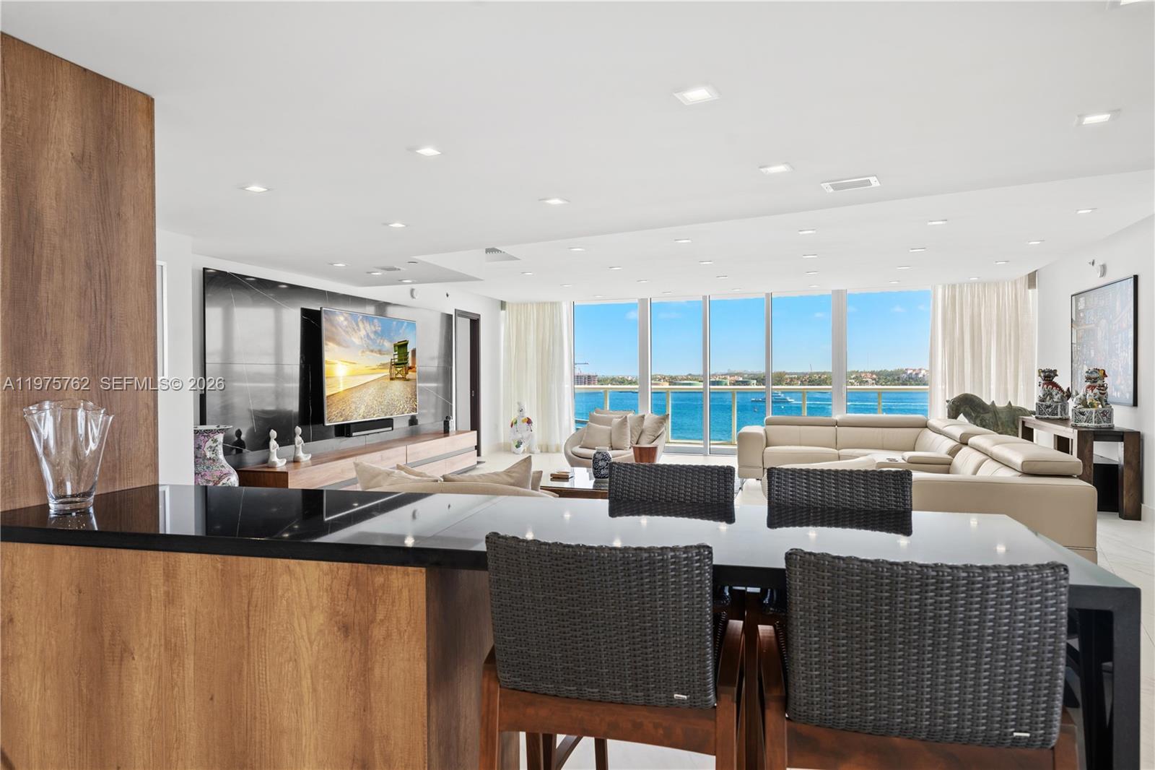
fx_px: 706
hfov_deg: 78.6
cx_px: 578
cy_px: 385
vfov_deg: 57.2
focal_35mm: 22
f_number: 8
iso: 320
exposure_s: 1/20
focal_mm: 22
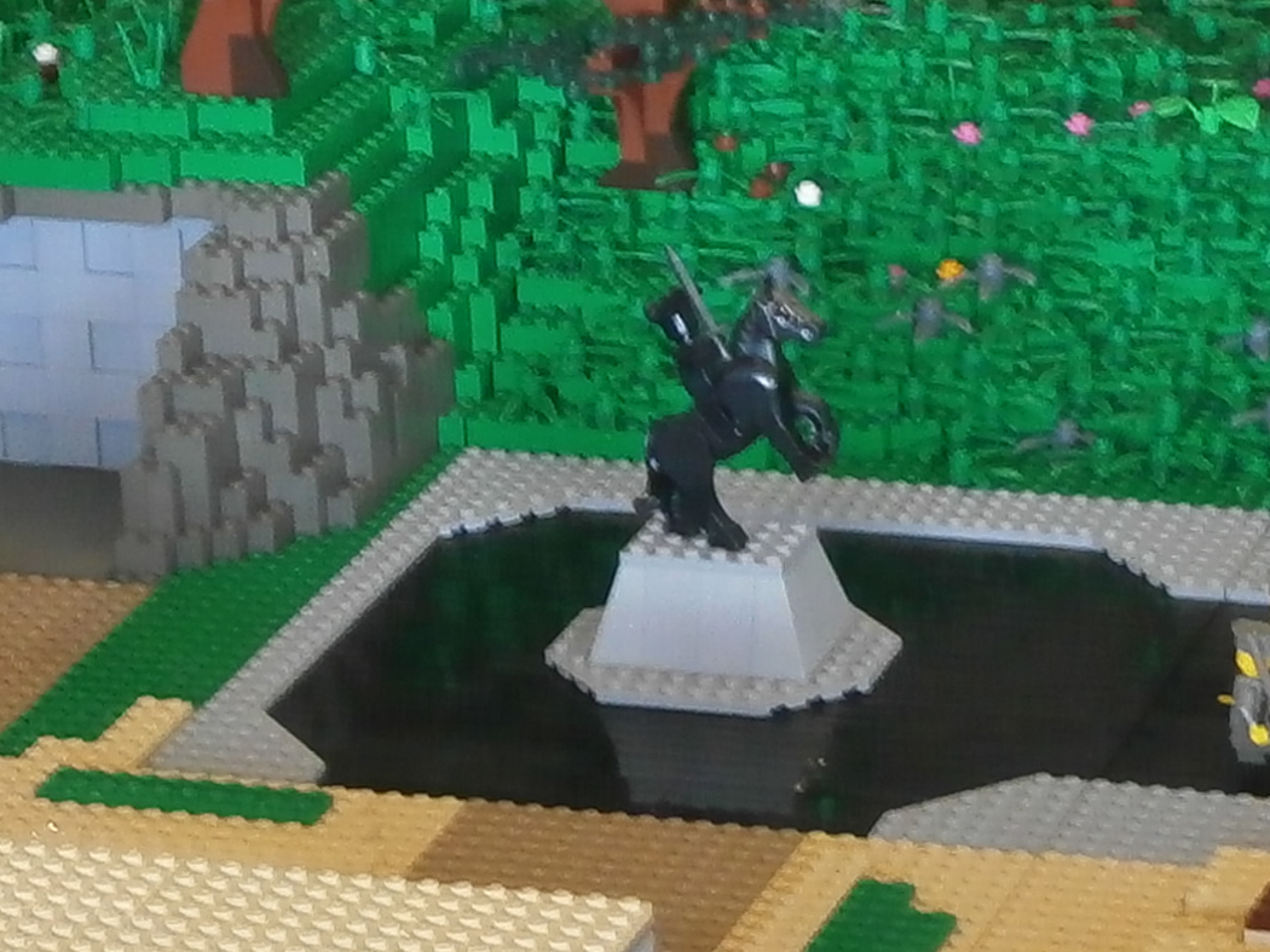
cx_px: 1225
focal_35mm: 192
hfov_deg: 10.2
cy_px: 365
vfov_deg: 7.7
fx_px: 7043
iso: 200
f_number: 3.4
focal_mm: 8.3
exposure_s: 1/20
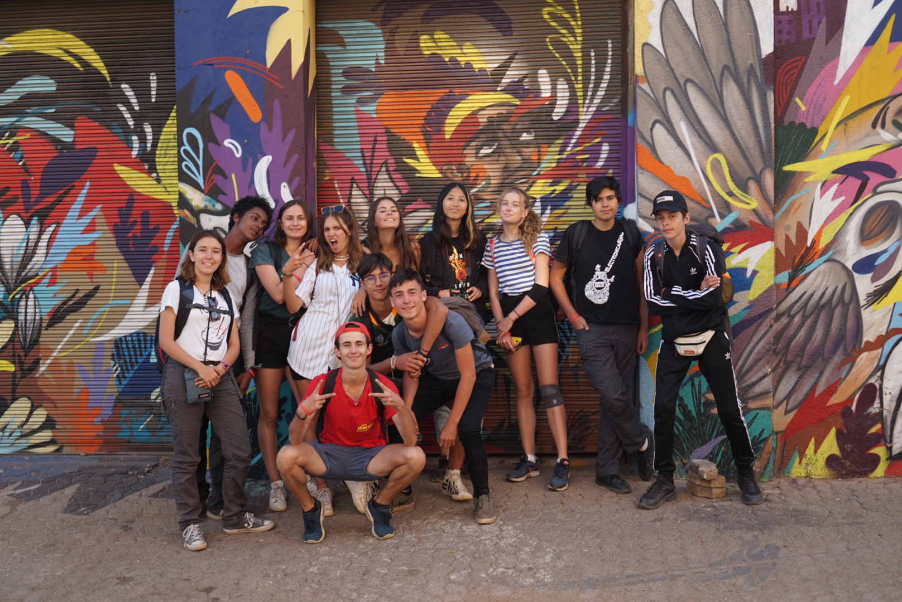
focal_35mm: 52
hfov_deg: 37.8
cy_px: 301
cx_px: 451
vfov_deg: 25.8
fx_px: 1316
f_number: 4
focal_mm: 35
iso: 125
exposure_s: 1/160
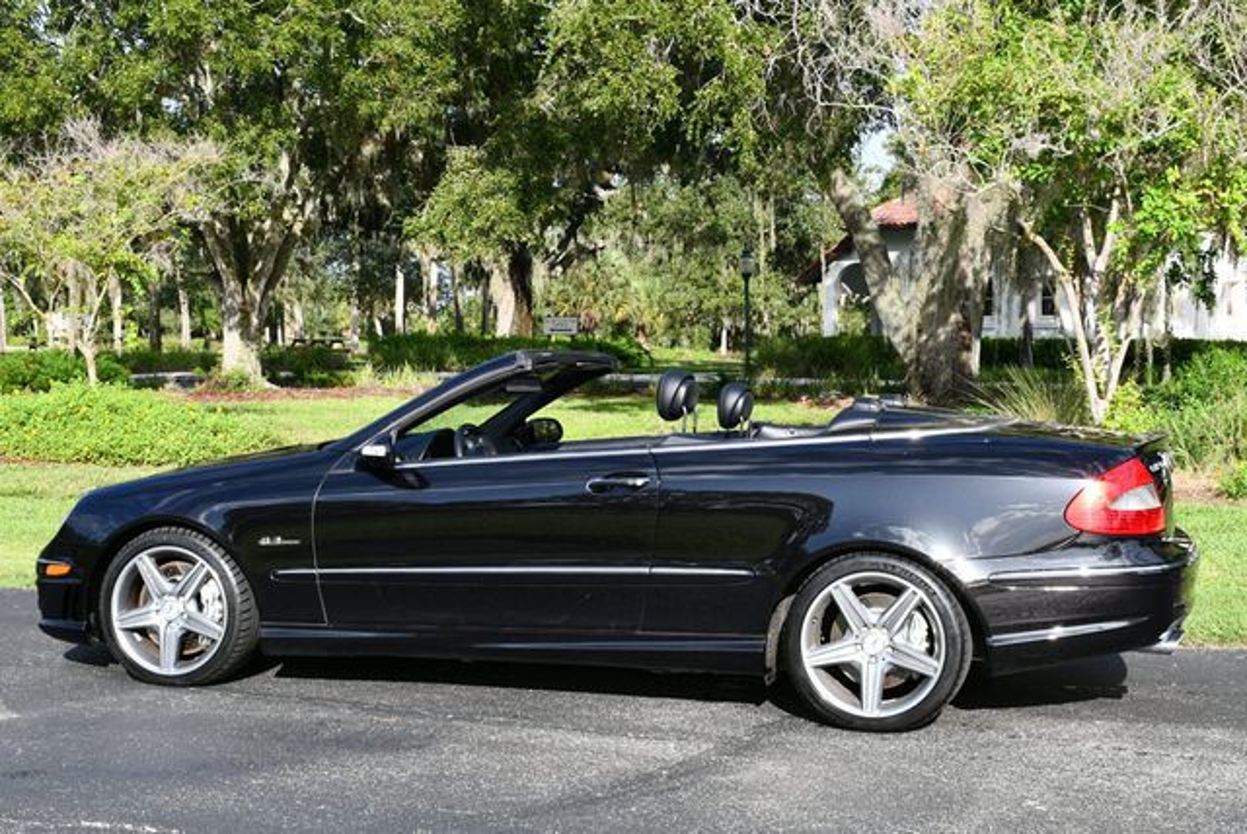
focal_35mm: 54
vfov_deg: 25.1
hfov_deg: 36.8
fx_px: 1872
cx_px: 624
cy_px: 417
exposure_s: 1/250
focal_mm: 27
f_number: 8
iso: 180
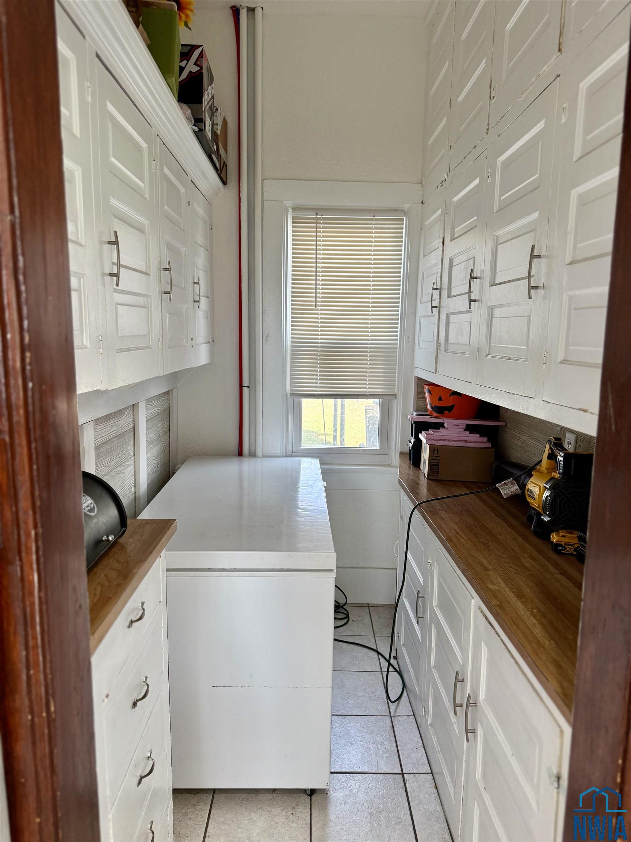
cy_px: 421
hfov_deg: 56.8
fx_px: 583
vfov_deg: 71.6
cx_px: 316
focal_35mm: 24
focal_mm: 6.76
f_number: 1.78
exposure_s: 1/132
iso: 160
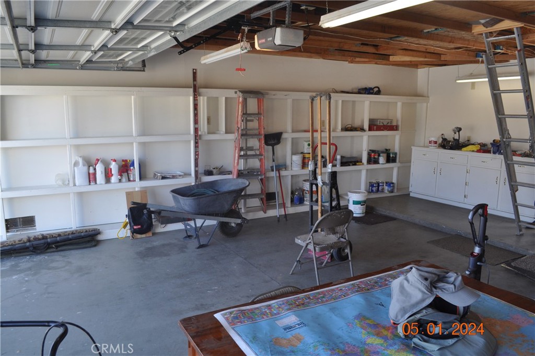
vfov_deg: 47.8
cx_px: 268
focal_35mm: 27
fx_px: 401
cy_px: 178
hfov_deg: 67.4
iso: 400
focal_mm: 18
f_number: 5
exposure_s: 1/100
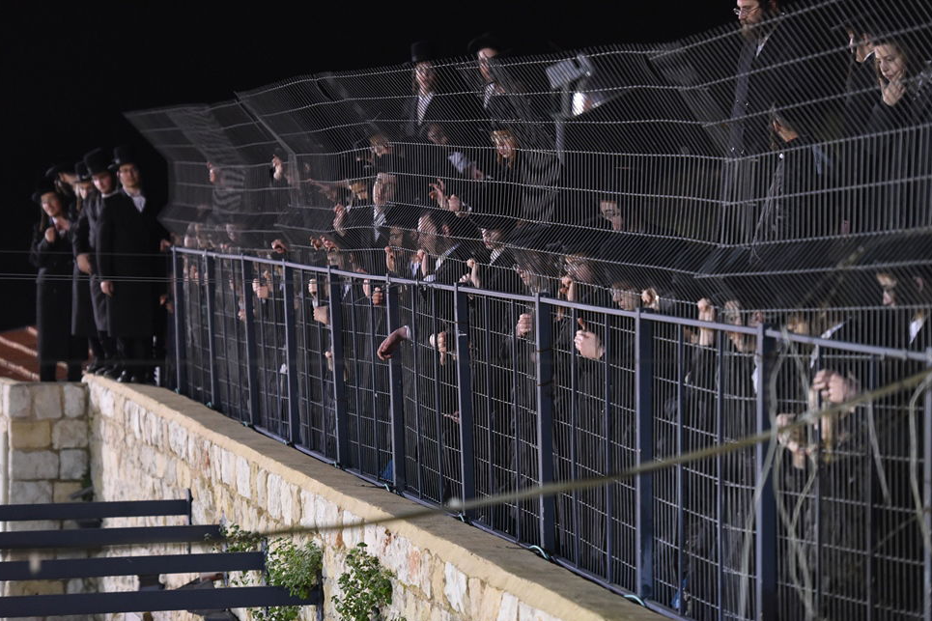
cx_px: 474
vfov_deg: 9.9
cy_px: 299
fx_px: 3572
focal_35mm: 138
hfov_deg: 14.9
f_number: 3.2
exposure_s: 1/40
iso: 4000
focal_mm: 130
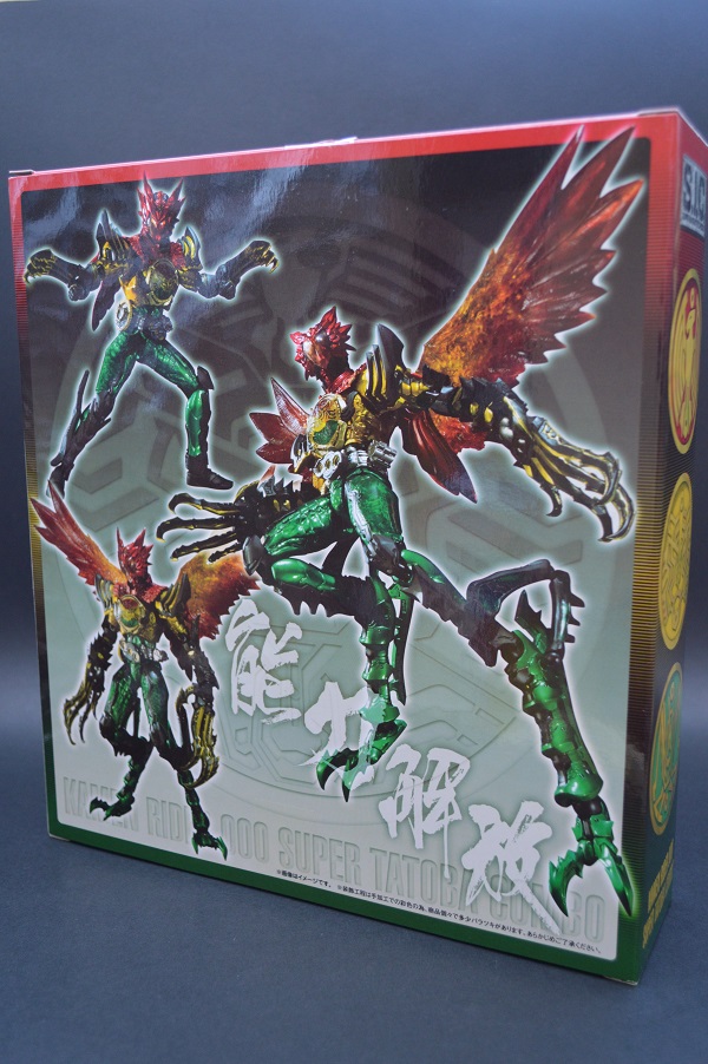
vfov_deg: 53.2
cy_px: 532
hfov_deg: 36.8
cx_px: 354
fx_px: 1064
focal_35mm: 36
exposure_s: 1/20
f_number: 4
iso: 800
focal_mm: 24
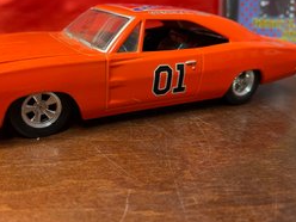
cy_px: 81
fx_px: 308
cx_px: 121
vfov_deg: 39.3
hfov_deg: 51.1
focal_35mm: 36
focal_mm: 4.2
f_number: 1.6
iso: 160
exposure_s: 1/60
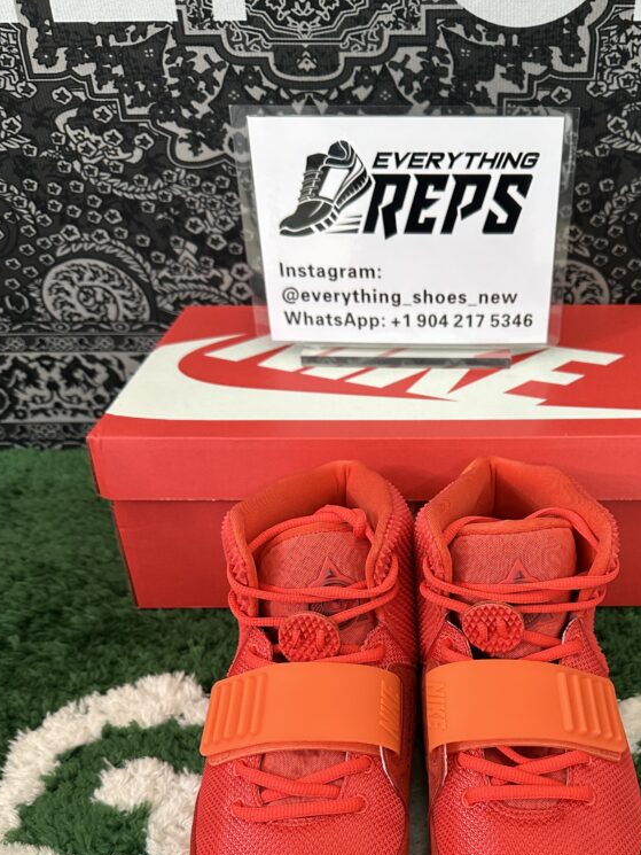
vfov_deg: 54.3
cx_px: 431
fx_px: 815
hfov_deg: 42.3
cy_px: 567
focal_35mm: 33
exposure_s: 1/50
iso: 320
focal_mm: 6.86
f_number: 1.78
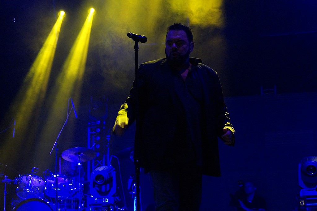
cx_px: 158
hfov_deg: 24.6
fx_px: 726
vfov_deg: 16.5
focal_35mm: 82
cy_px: 106
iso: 3200
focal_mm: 55
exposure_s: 1/100
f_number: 4.5
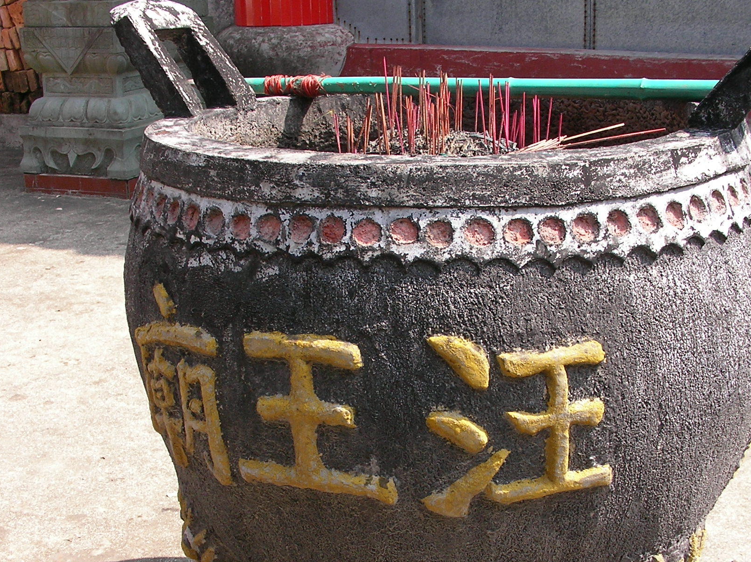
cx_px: 381
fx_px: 1171
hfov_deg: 35.6
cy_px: 341
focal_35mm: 54
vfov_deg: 26.9
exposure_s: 1/287
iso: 50
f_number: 3.5
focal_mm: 5.8
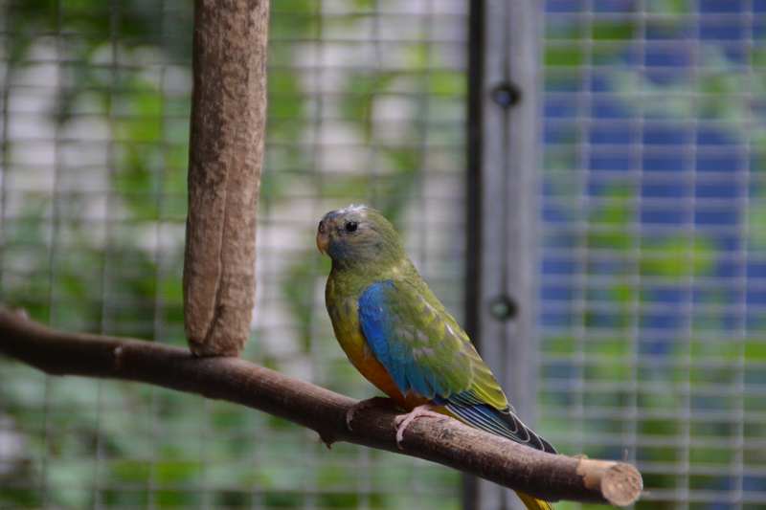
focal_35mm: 300
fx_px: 6382
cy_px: 255
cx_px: 383
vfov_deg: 4.6
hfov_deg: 6.9
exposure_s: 1/500
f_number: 6.3
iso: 1100
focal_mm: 200
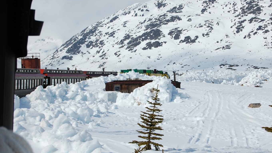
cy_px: 72
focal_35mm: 102
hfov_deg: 21.0
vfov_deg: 11.9
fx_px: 733
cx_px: 157
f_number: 13
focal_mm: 55
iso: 200
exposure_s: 1/800
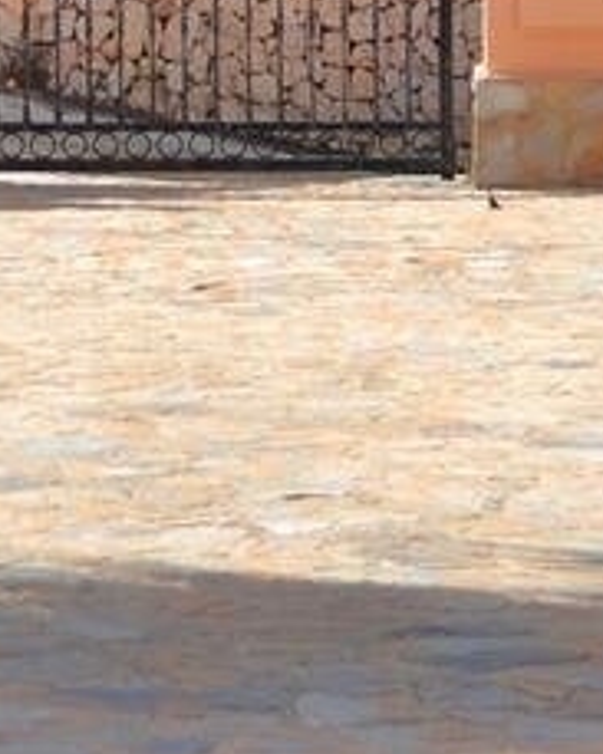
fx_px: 4420
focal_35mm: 198
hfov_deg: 7.7
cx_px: -135
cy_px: -102
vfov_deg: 9.6
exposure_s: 1/200
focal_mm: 28
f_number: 4.2
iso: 100
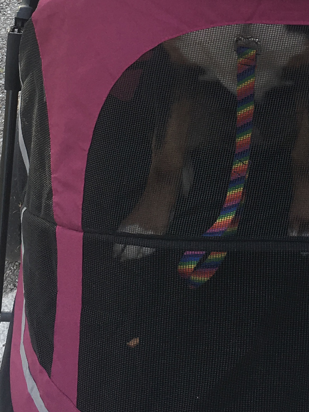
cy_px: 0
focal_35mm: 89
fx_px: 1060
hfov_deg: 16.5
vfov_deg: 21.3
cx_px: 244
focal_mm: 4.15
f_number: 2.2
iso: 25
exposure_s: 1/319
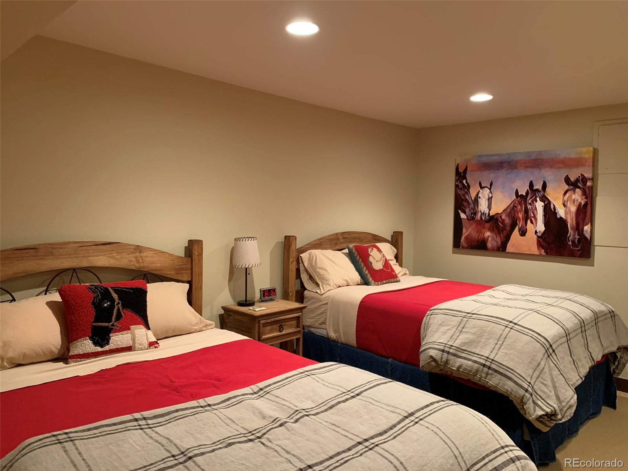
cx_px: 314
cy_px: 236
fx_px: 472
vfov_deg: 53.1
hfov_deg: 67.3
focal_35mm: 26
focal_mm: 4.25
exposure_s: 1/40
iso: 320
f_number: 1.8
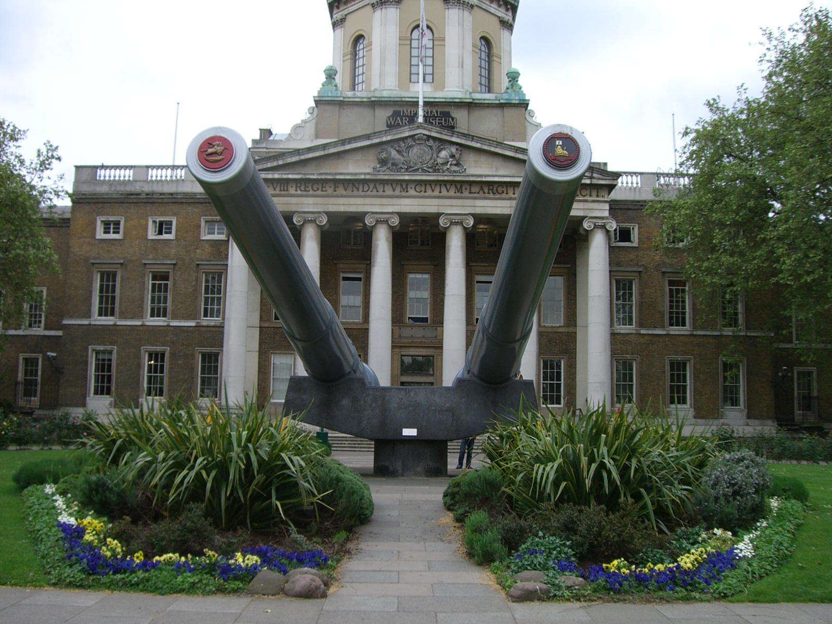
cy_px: 312
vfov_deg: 37.7
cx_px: 416
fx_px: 913
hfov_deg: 49.0
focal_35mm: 38
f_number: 4.3
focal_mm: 6.2
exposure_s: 1/250
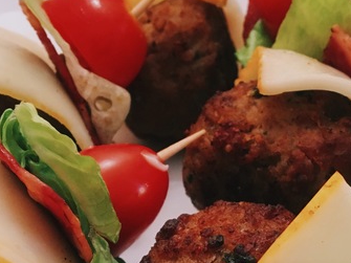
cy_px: 239
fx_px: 710
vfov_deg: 20.6
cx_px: 226
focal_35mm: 70
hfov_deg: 27.7
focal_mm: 4.15
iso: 200
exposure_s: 1/20
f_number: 2.2
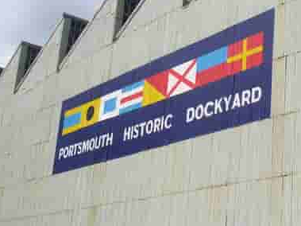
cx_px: 221
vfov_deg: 20.5
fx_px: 617
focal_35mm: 71
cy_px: 44
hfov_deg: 27.1
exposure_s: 1/500
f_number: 5.8
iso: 80
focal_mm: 7
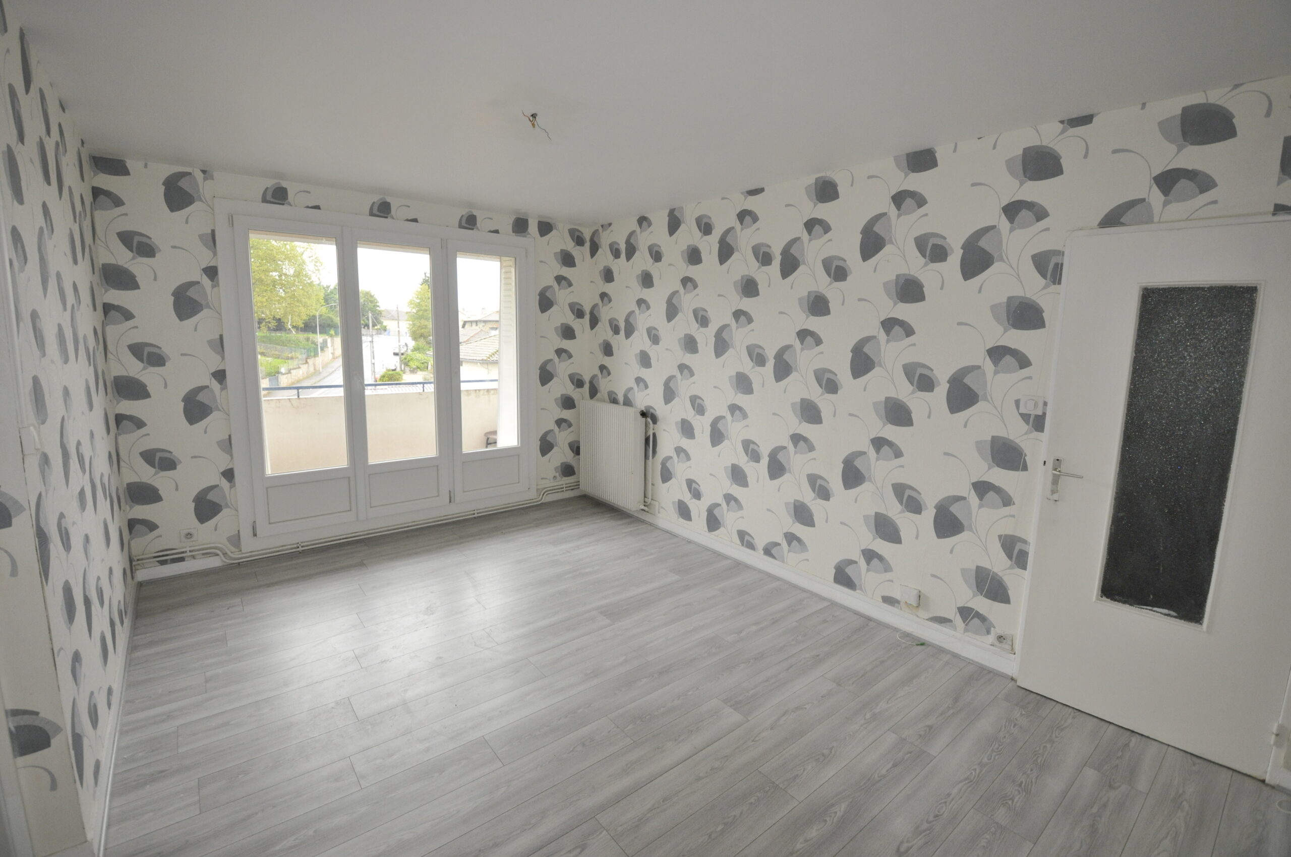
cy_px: 428
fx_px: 537
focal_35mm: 15
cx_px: 646
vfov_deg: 77.2
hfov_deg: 100.5
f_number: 5
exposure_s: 1/200
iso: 800
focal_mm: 10
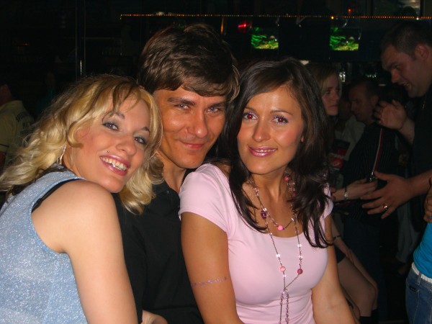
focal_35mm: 57
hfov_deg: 33.8
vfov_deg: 25.7
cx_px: 216
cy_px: 162
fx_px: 711
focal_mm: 11.8
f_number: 3.6
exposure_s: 1/60
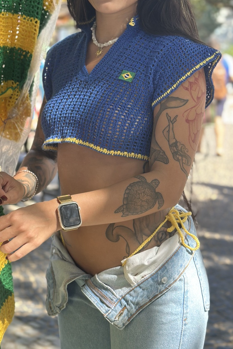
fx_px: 699
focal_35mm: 72
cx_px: 78
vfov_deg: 27.9
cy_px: 117
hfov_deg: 18.9
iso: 80
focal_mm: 6.86
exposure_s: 1/376
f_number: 1.78
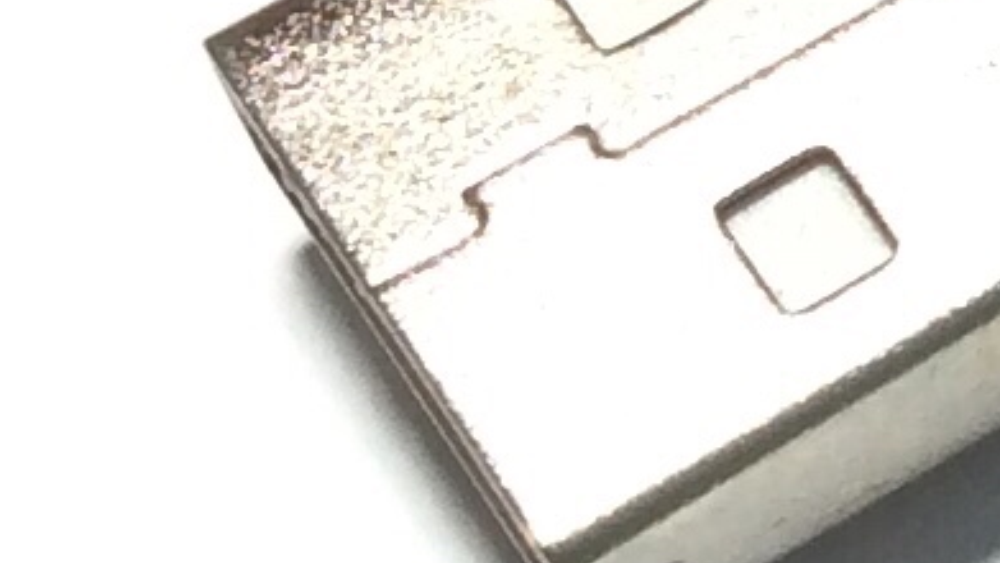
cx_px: 2376
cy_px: -100
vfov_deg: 5.2
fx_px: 6126
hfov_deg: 8.5
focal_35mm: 231
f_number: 2.4
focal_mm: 3.3
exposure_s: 1/50
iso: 40
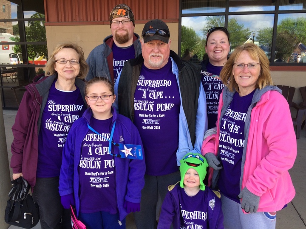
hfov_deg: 61.7
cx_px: 153
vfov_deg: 48.2
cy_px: 114
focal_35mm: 29
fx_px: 256
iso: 32
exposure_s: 1/152
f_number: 2.2
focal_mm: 4.15
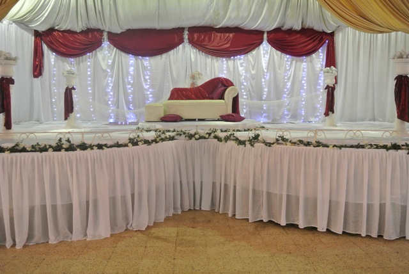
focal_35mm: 32
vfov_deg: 41.2
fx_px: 364
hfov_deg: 58.7
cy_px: 137
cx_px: 204
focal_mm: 12.2
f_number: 3.8
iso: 800
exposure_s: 1/20
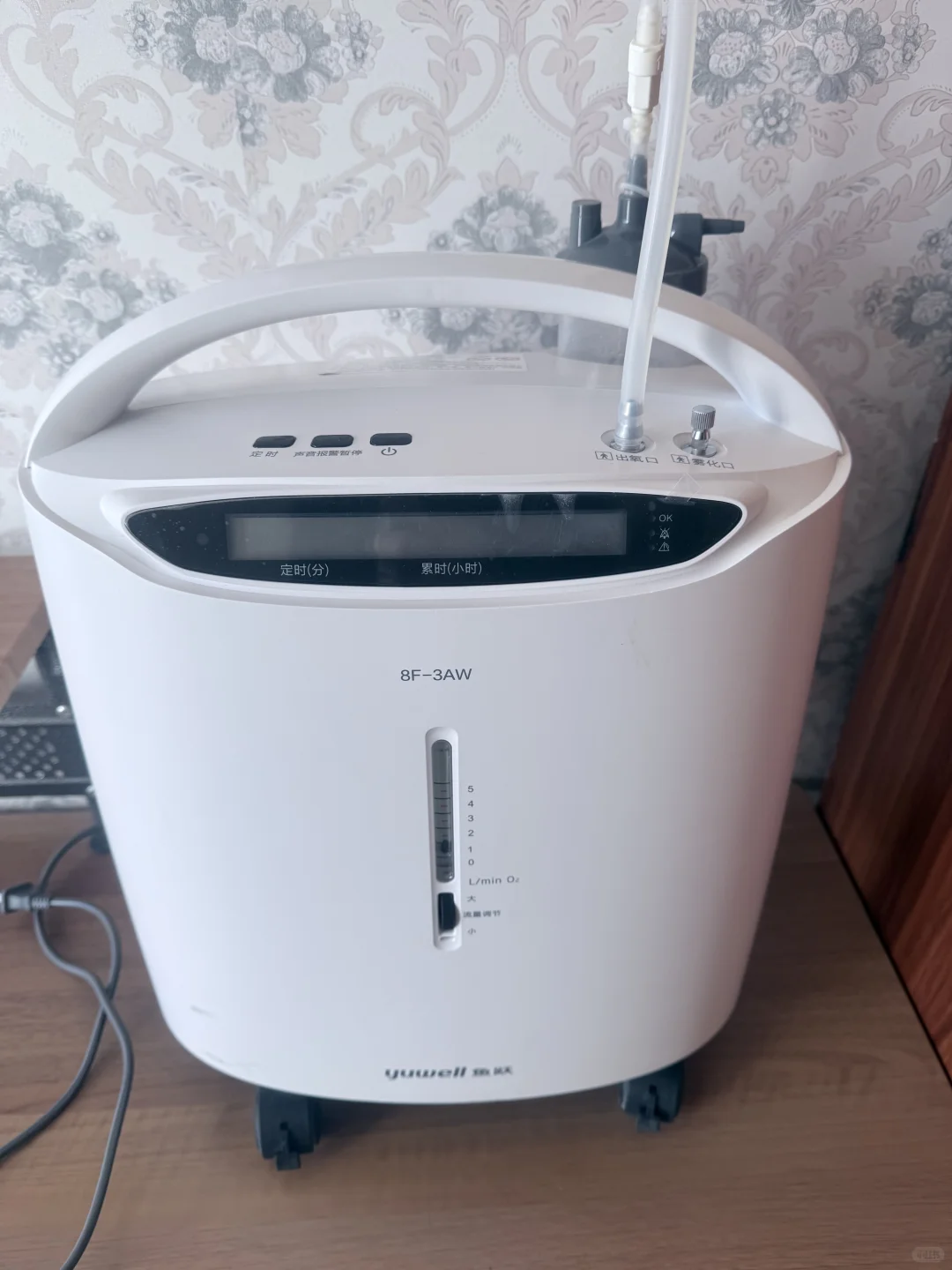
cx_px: 476
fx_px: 880
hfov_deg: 56.8
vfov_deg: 71.6
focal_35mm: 24
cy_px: 635
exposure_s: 1/249
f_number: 1.78
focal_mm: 6.76
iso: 64
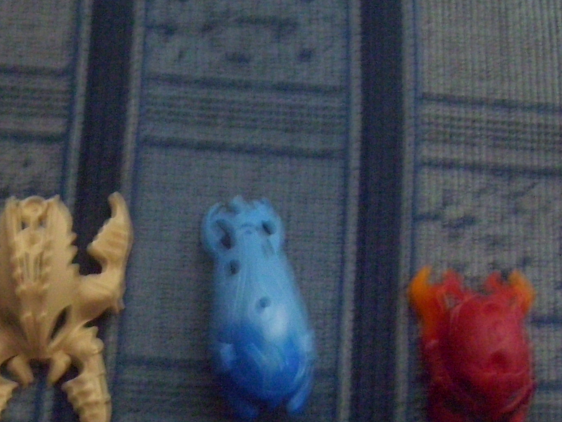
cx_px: 146
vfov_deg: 24.3
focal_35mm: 60
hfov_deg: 31.6
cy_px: 282
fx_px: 974
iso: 800
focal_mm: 6
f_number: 2.7
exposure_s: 1/8
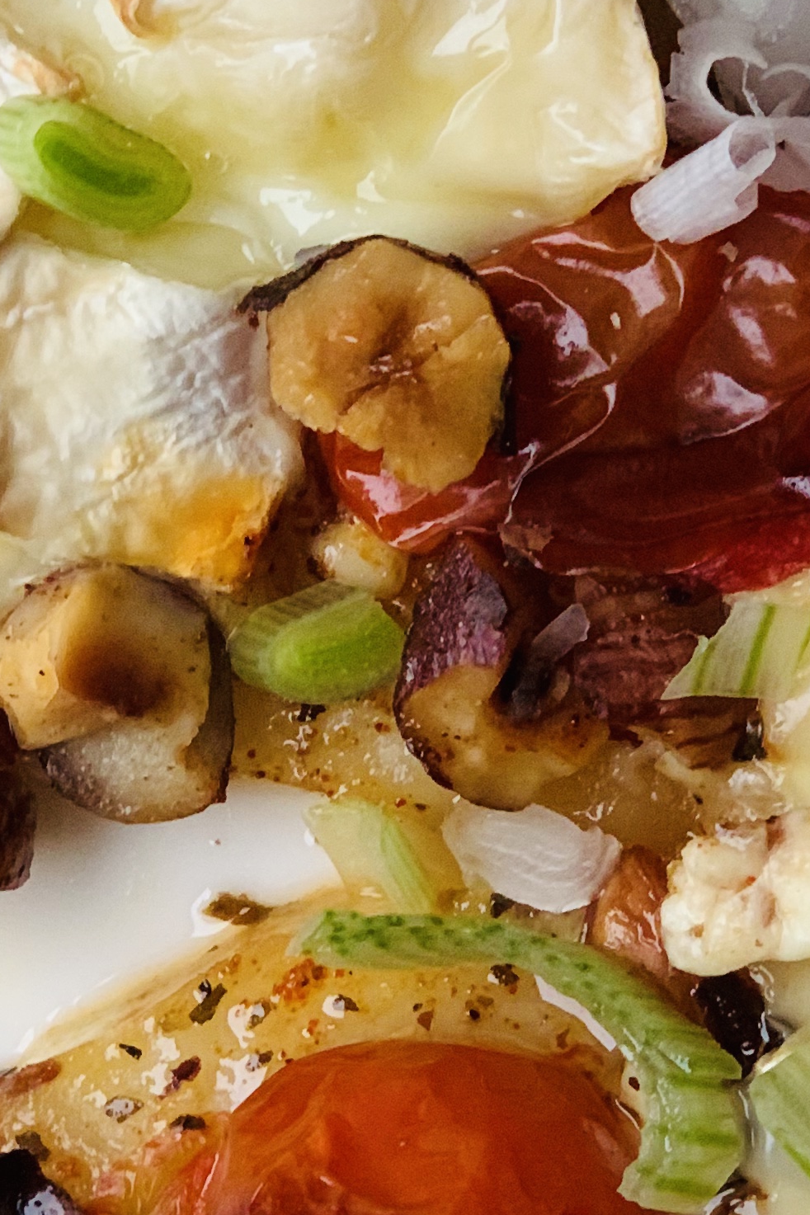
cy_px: 569
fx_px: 4995
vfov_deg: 13.9
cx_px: 475
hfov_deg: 9.3
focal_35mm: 148
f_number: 2.4
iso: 125
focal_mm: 6
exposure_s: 1/63
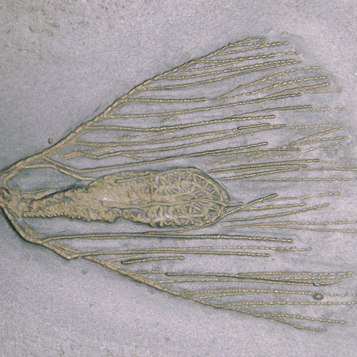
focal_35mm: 96
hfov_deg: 18.1
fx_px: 1120
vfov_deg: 18.1
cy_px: 178
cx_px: 133
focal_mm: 50
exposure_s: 1/10
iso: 100
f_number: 6.3
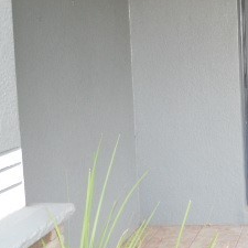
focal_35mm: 68
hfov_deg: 23.3
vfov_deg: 25.2
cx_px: 292
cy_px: 78
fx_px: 551
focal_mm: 4.9
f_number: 3.2
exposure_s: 1/25
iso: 100
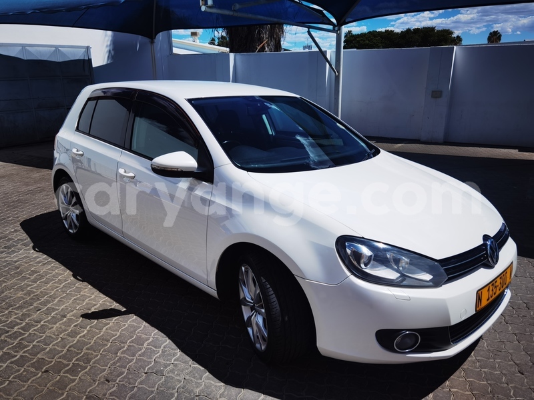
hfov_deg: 65.3
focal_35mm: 27
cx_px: 267
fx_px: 417
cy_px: 200
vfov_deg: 51.4
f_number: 1.9
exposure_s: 1/7937
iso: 50
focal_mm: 6.71
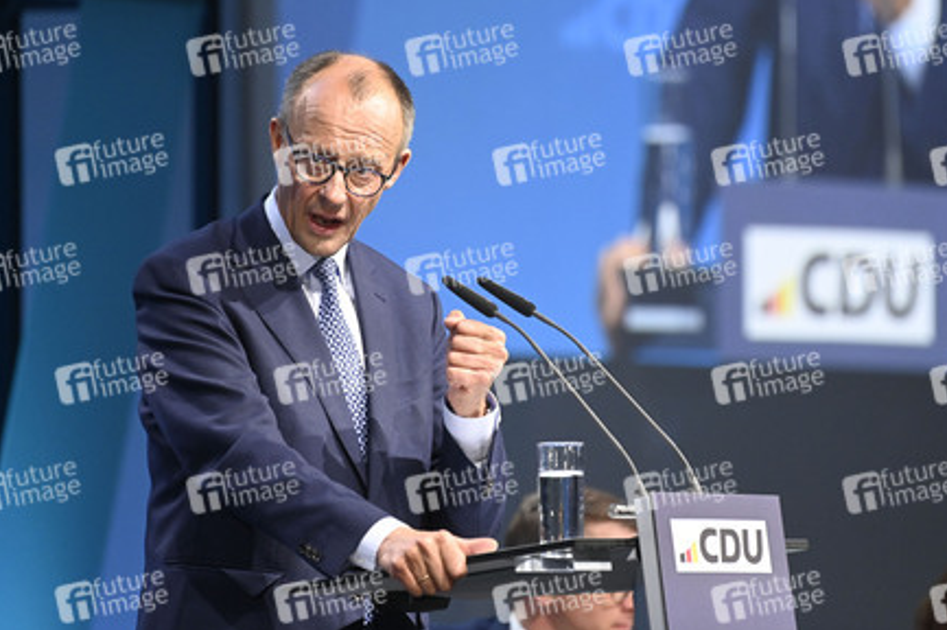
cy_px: 324
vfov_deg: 3.1
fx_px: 11486
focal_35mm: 437
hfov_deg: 4.7
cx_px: 491
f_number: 5.6
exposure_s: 1/500
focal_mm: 420
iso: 8000
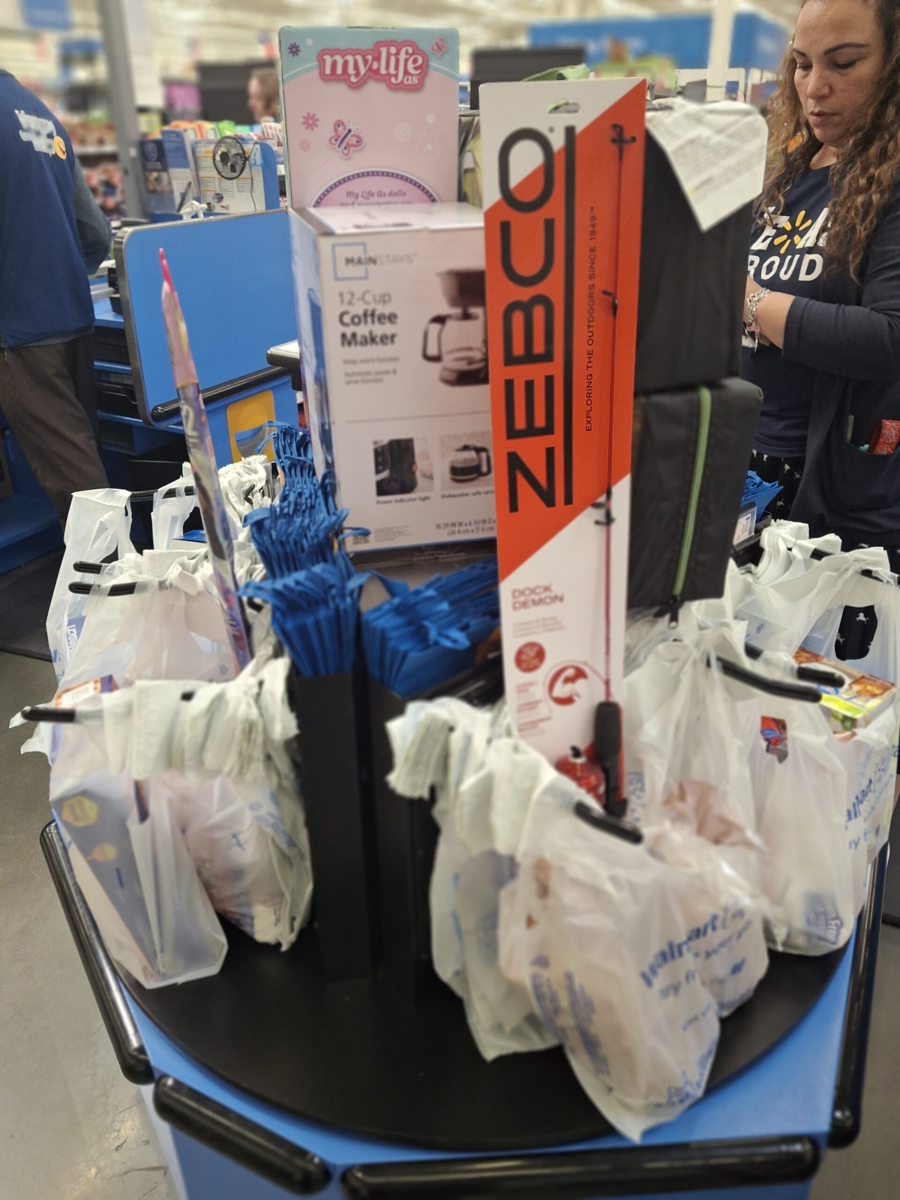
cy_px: 600
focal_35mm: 25
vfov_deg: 69.4
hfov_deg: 54.9
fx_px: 867
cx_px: 450
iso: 160
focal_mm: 4.69
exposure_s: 1/120
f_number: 1.8
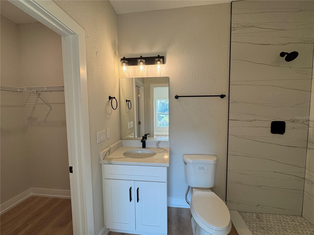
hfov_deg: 102.1
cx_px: 157
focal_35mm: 14
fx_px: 127
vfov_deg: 85.7
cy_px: 118
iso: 64
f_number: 2.2
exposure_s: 1/120
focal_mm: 2.22
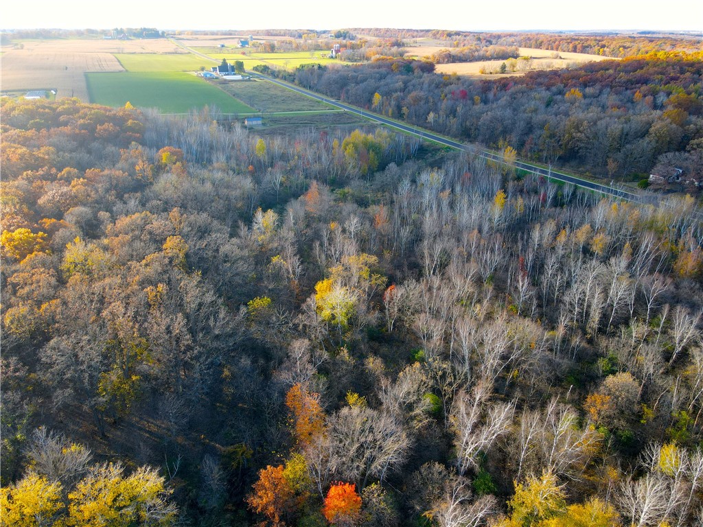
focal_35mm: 24
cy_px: 264
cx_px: 352
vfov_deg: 56.8
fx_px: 487
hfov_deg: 71.6
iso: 100
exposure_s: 1/100
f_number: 2.8
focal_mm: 4.5
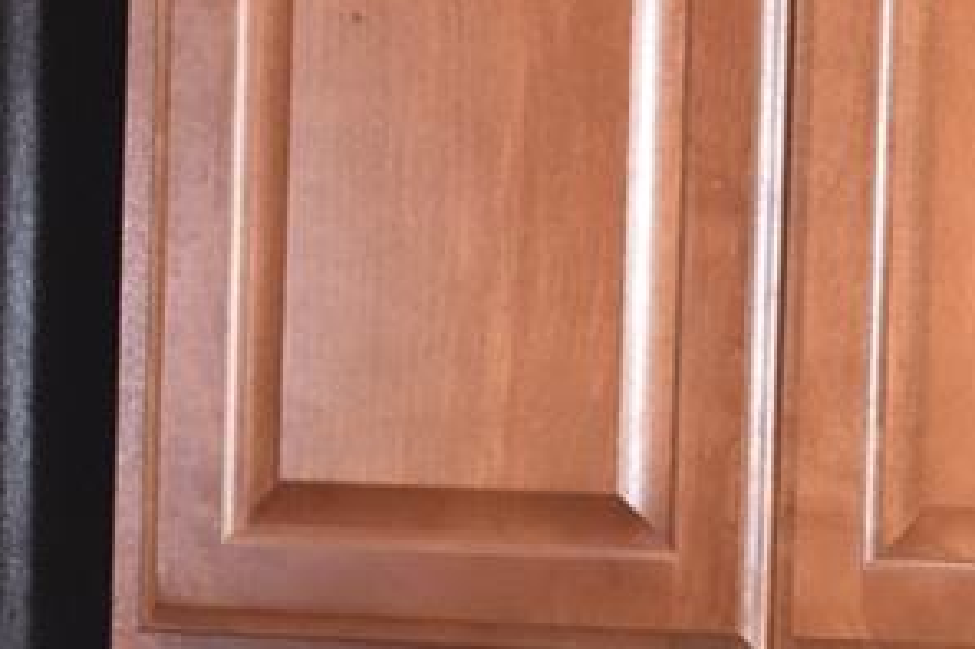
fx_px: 7679
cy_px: 1087
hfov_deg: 7.2
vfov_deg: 4.8
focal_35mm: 284
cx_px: 893
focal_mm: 35
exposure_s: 1/60
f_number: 4.5
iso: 1000
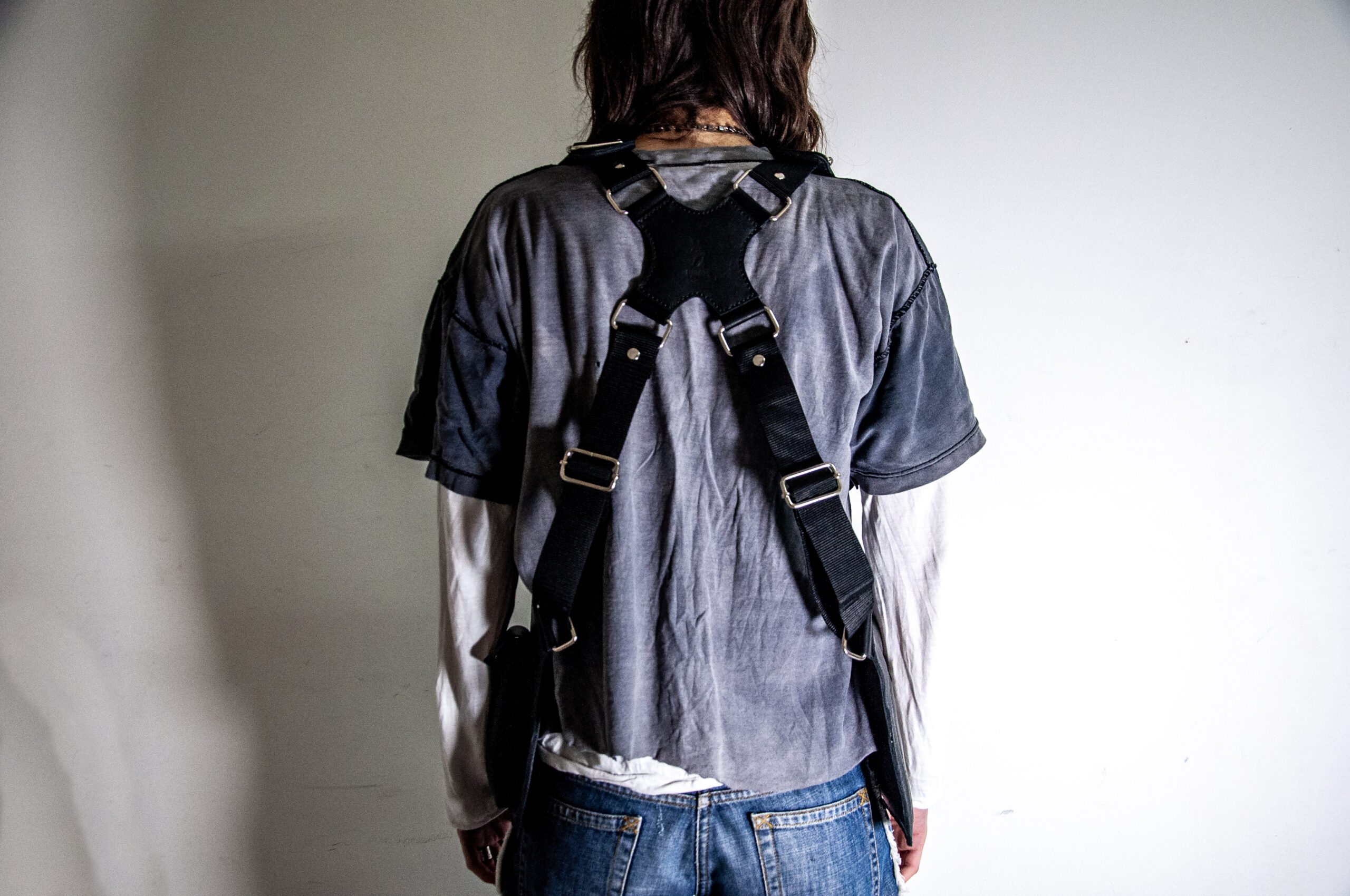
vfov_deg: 39.9
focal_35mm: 33
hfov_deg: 57.3
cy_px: 448
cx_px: 675
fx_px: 1236
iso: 1000
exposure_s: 1/100
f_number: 5
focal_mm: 22
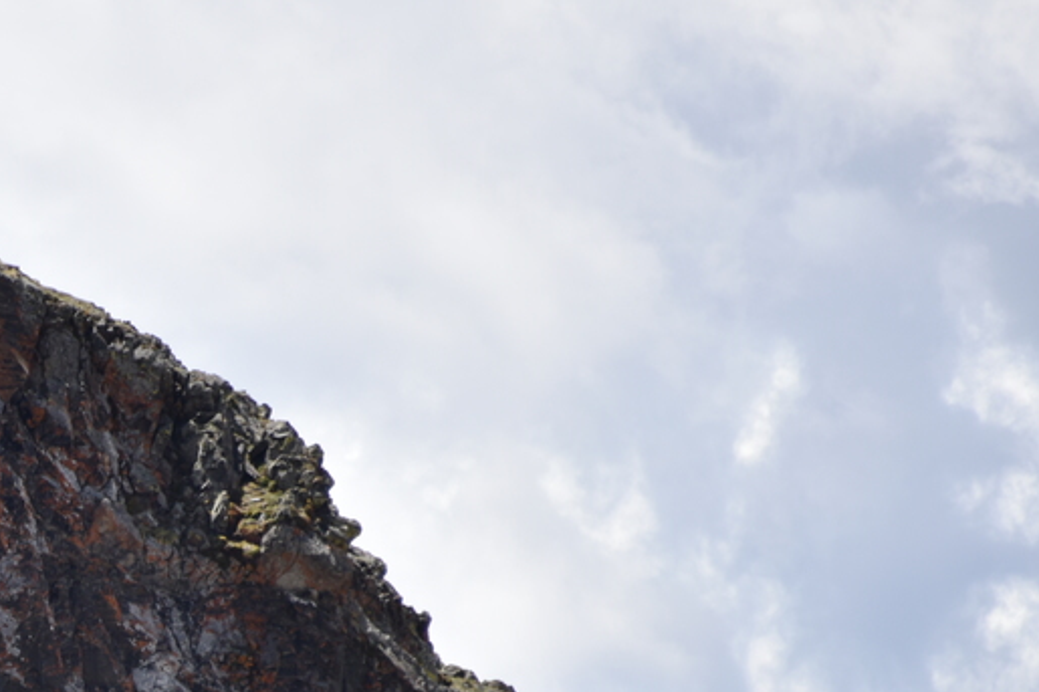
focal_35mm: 746
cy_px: 678
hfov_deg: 2.8
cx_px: -218
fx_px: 21522
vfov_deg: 1.8
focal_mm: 300
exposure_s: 1/640
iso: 180
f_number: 5.6
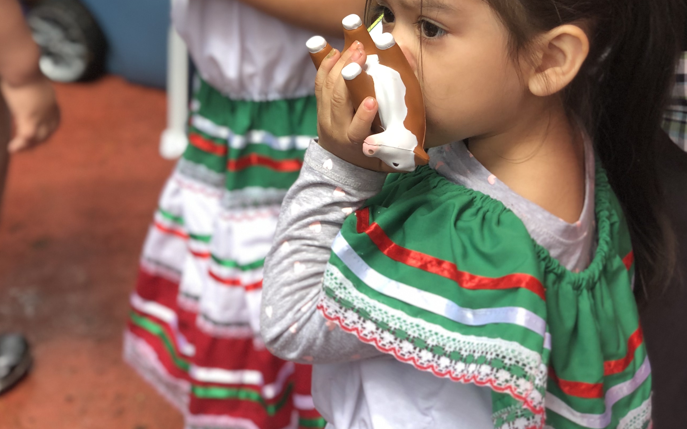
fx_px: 1610
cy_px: 35
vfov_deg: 15.0
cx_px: 375
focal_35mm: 86
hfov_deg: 24.1
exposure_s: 1/120
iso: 25
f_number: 2.4
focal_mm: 6
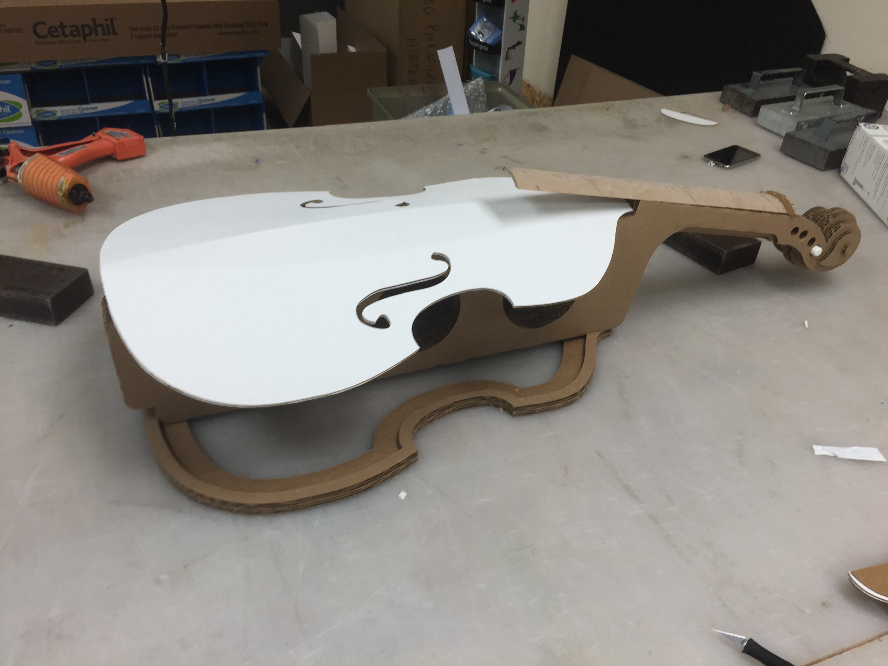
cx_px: 444
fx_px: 744
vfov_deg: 48.2
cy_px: 333
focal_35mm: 29
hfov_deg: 61.7
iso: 32
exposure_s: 1/60
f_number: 2.2
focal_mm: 4.15
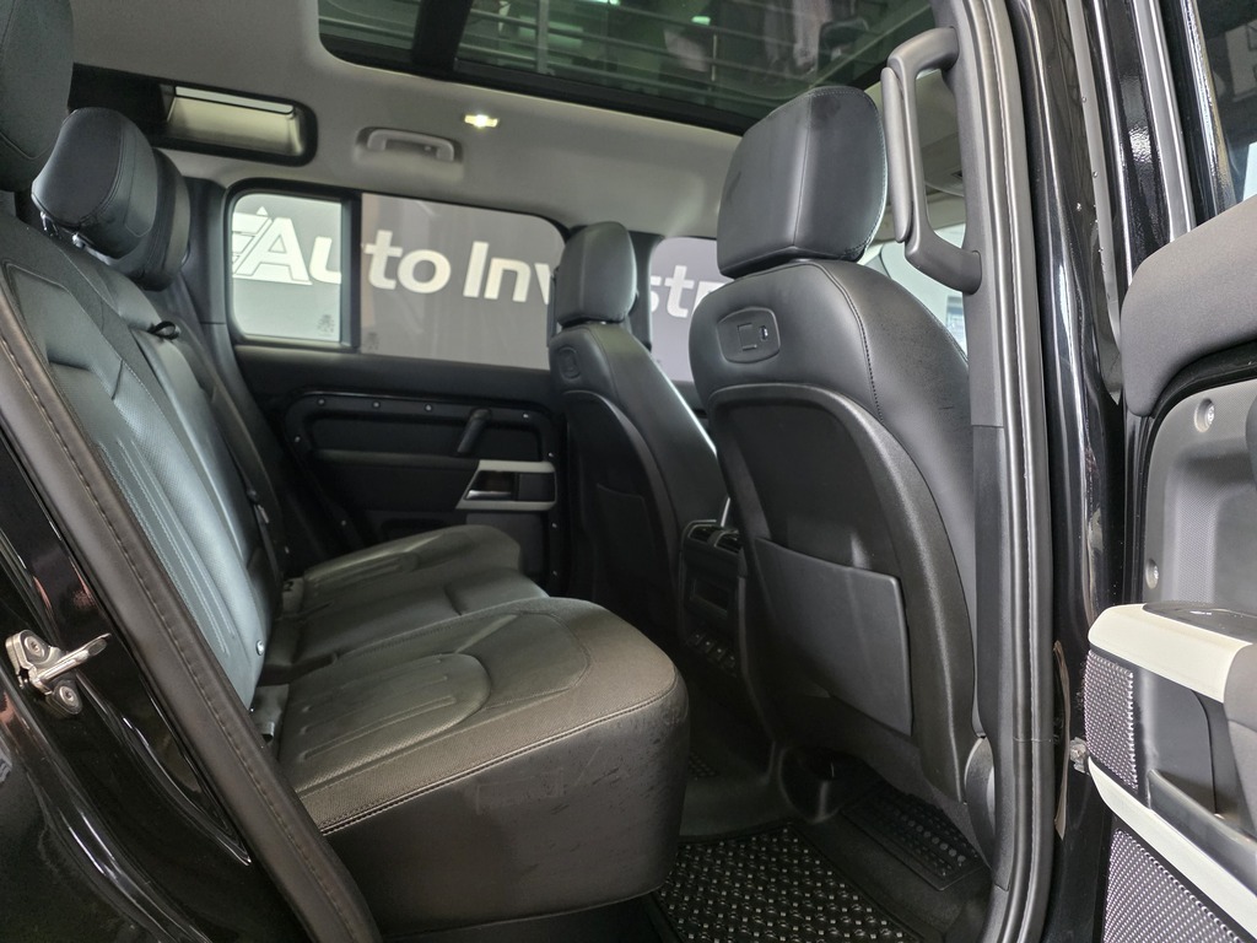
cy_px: 472
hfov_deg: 73.9
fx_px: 835
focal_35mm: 23
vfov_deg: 58.9
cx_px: 628
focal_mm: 6.25
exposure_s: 1/100
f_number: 1.7
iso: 1250
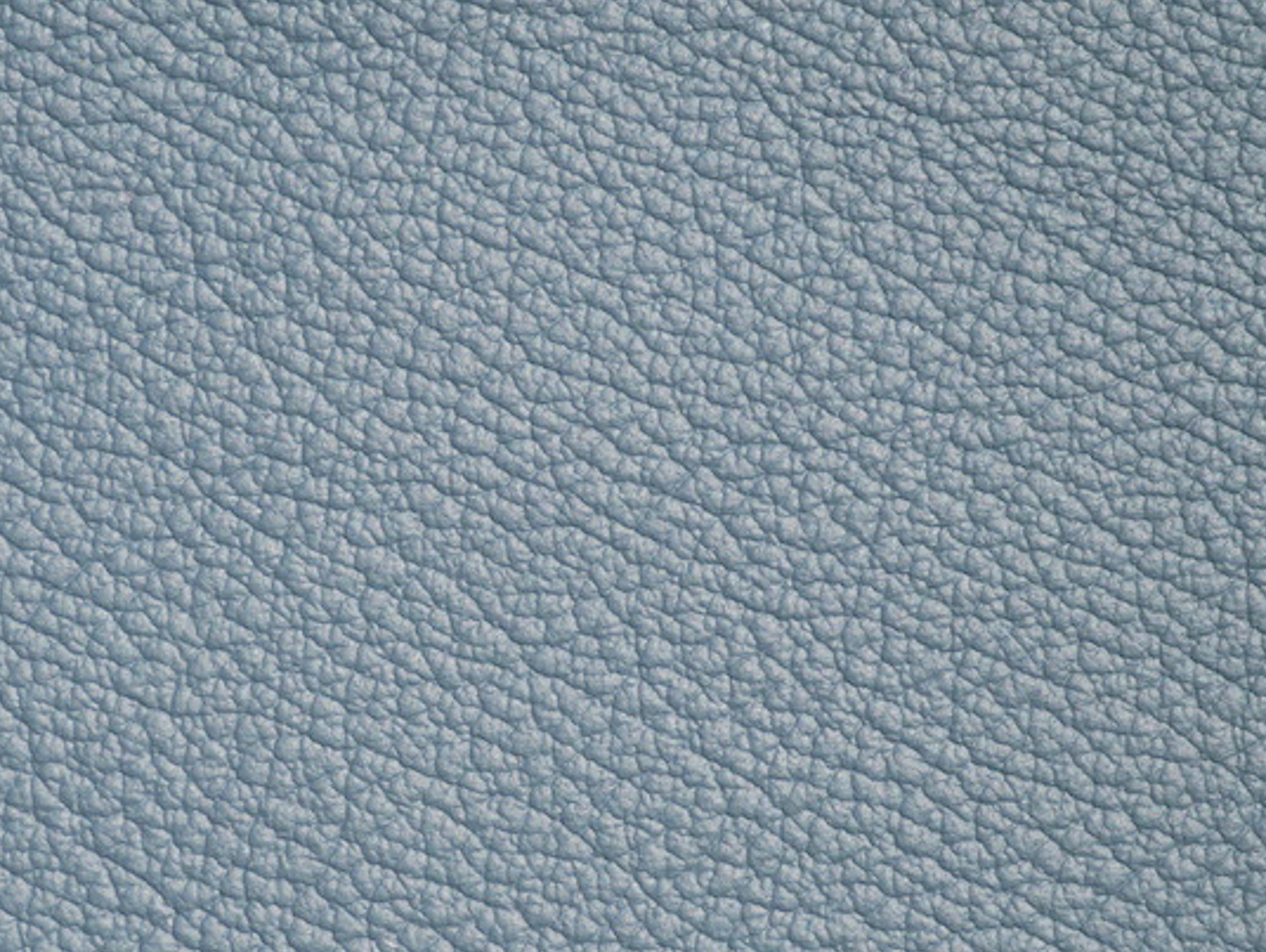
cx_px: 376
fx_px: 6223
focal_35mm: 170
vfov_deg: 8.7
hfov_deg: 11.6
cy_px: 684
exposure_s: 1/800
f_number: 6.3
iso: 200
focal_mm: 57
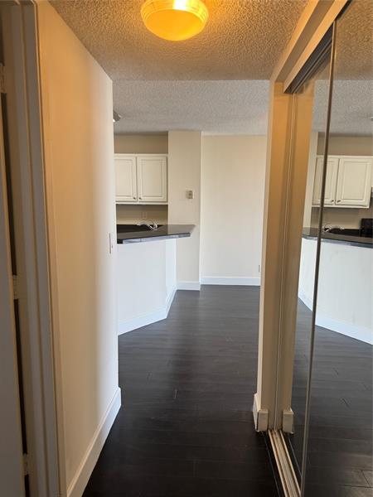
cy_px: 248
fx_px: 345
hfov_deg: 56.8
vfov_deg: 71.6
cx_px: 186
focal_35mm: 24
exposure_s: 1/120
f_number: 1.78
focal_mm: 6.76
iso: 200
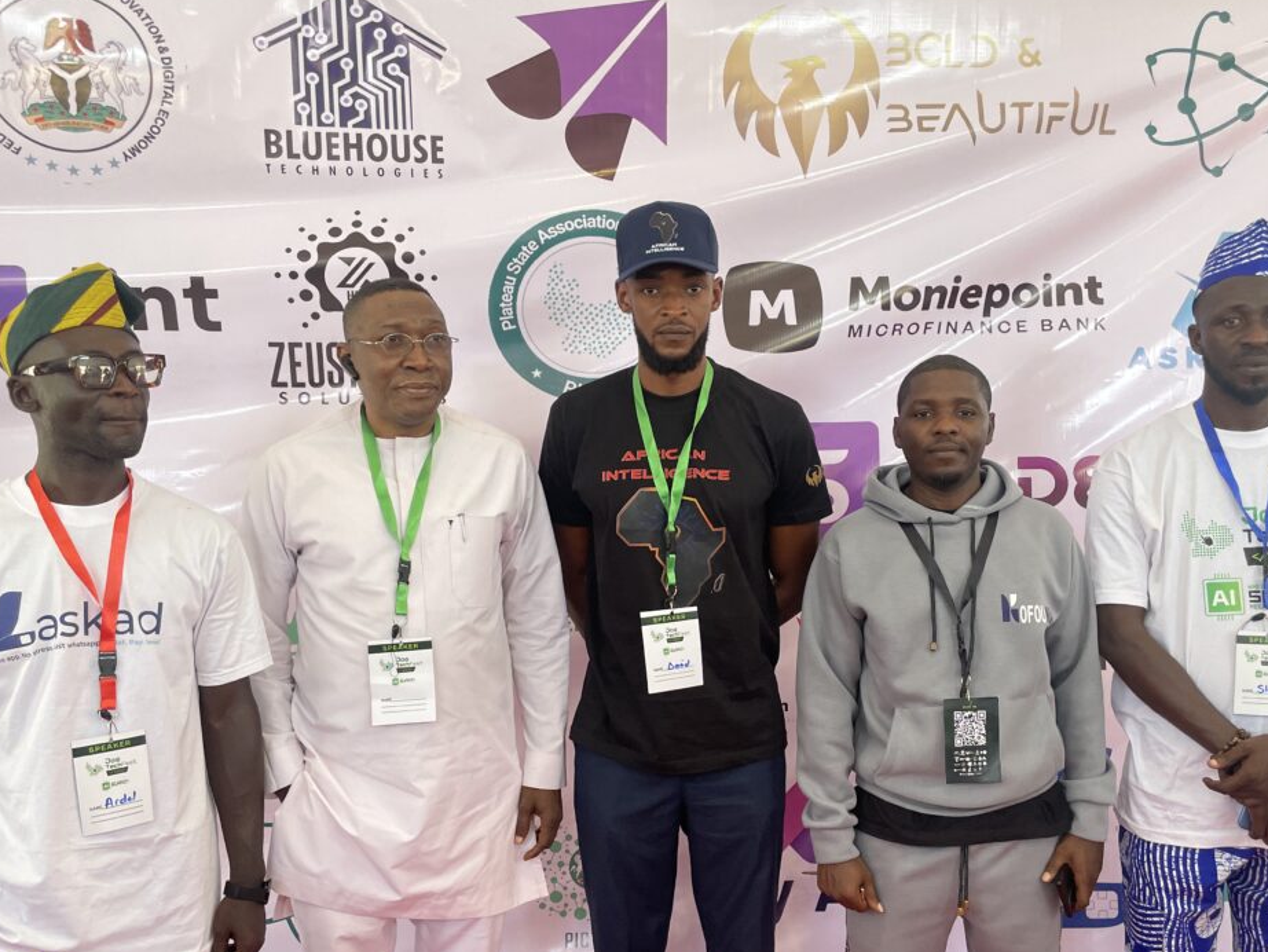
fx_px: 1209
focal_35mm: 33
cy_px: 541
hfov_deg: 55.3
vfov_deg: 42.9
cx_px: 673
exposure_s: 1/100
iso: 100
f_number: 1.6
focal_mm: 4.2
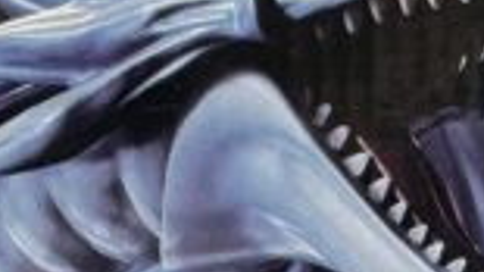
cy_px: 503
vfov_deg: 3.5
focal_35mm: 346
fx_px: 4438
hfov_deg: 6.2
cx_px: 409
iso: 200
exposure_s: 1/47
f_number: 1.78
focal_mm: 6.76
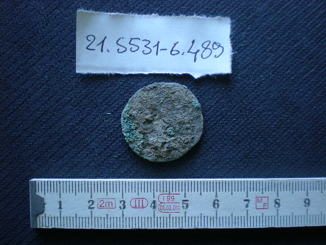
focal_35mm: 38
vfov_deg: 37.7
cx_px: 163
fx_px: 358
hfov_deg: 49.0
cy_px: 122
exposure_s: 1/19.7
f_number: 3.1
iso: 200
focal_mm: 6.3
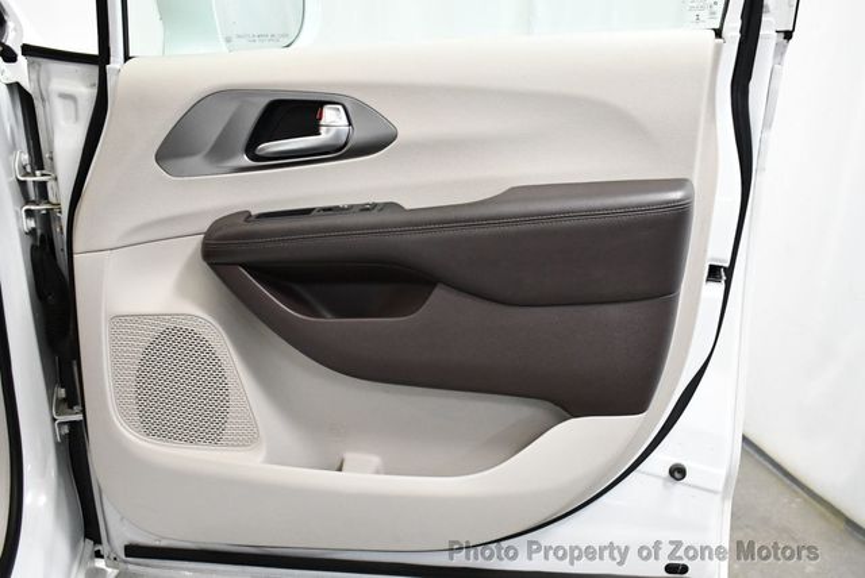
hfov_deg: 53.1
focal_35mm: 36
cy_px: 289
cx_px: 432
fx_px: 866
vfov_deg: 36.9
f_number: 3.5
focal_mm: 18
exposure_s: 1/125
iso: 2800
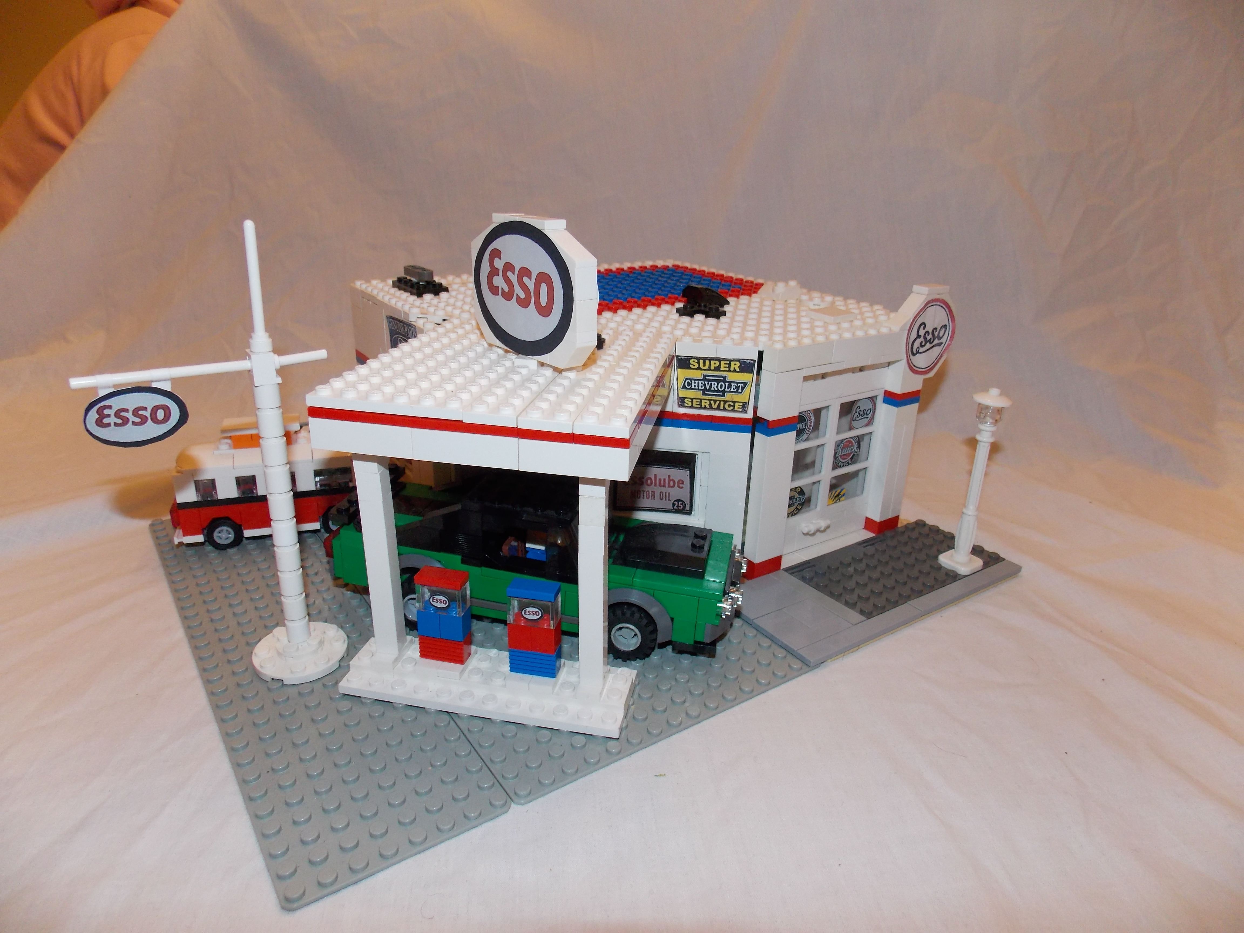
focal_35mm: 23
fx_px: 827
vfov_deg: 58.9
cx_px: 622
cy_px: 466
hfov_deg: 73.9
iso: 200
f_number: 3.1
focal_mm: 4
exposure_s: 1/30
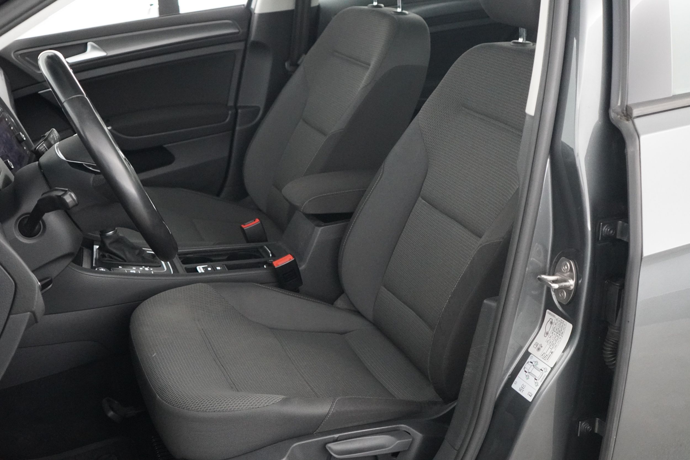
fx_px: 805
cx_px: 345
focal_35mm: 42
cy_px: 230
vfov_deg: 31.9
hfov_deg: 46.4
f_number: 3.5
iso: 6400
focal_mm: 28
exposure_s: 1/25
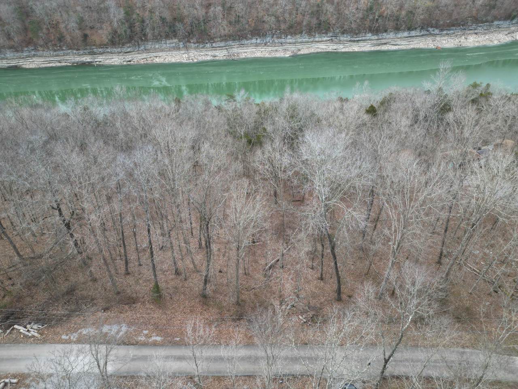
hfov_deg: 71.6
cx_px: 259
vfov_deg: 56.8
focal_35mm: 24
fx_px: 359
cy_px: 194
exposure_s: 1/200
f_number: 1.7
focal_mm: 6.72
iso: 100
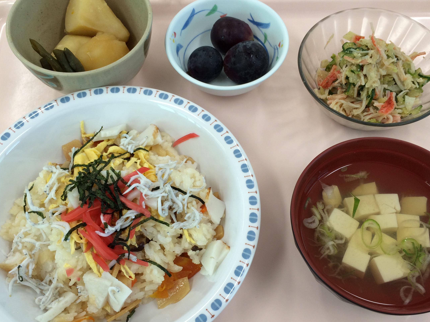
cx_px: 214
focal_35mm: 38
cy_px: 187
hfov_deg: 49.0
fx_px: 472
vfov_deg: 37.6
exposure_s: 1/60
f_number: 2.2
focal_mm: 4.12
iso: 40
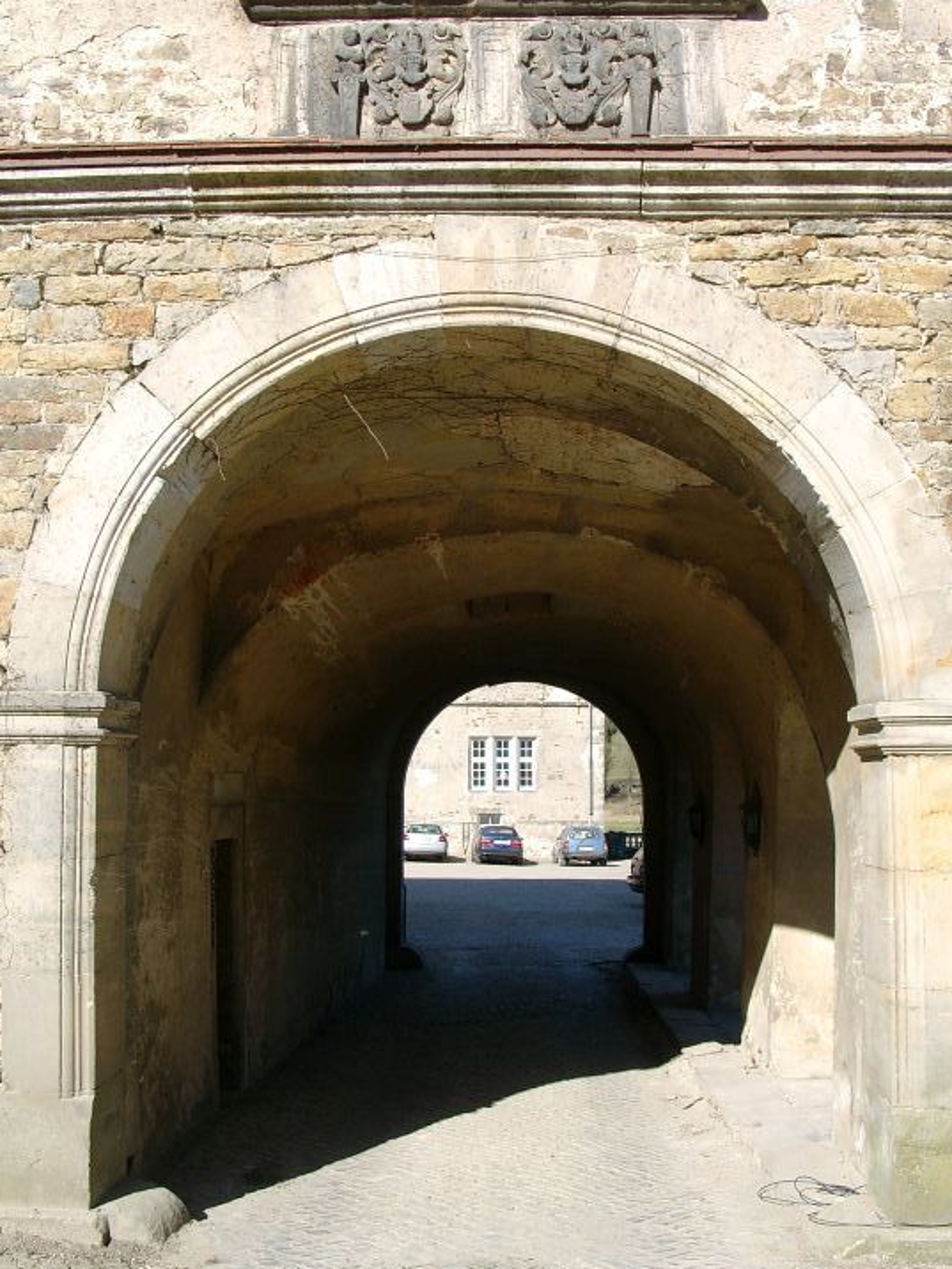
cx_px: 505
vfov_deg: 49.0
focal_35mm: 38
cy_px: 611
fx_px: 1393
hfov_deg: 37.7
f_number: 4
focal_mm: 7.13
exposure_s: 1/560
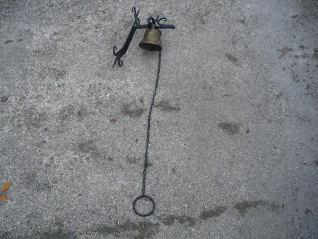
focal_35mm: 36
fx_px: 331
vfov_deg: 39.7
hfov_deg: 51.4
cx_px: 159
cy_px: 120
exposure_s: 1/50
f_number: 3.5
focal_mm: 6.3
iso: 64
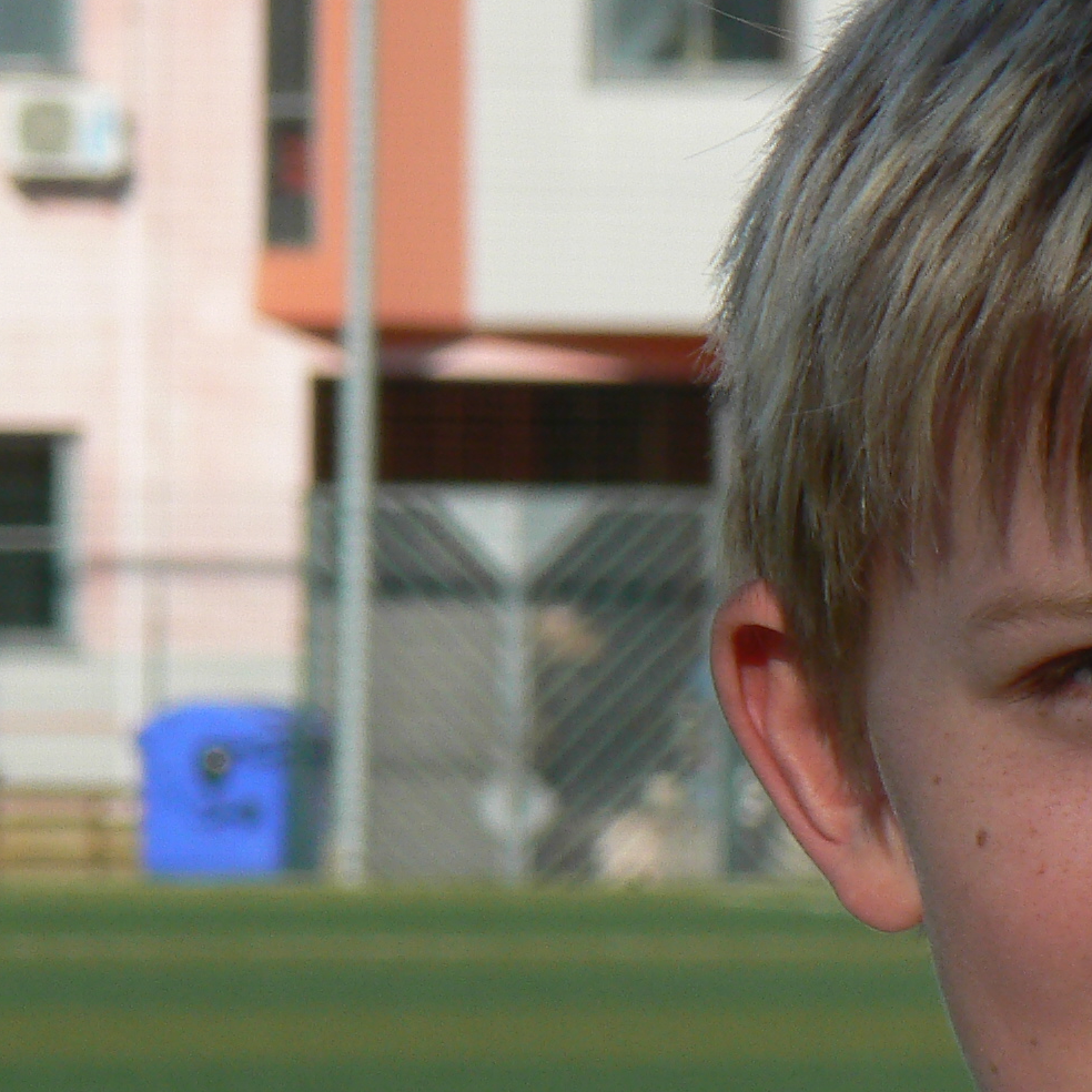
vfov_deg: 3.5
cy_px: 880
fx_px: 17881
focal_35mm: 501
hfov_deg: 3.5
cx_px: 1423
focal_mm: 32.9
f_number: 5.6
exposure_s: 1/500
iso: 80
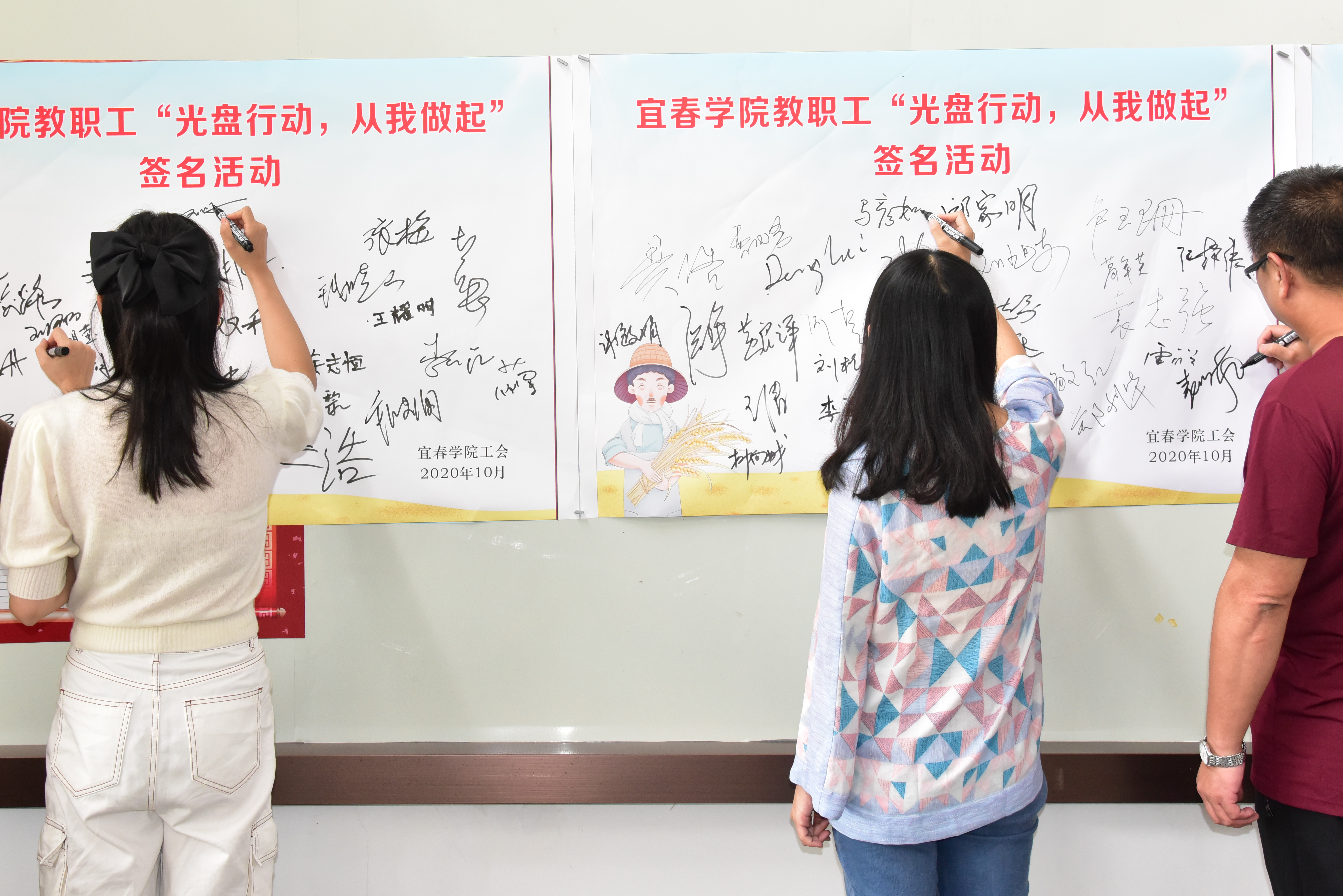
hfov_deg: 41.1
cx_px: 609
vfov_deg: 27.9
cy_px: 283
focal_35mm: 48
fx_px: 1791
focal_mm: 35
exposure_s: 1/200
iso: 3200
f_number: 7.1
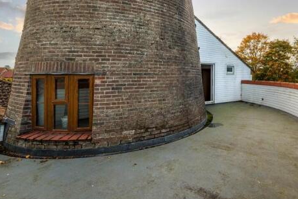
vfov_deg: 61.4
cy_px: 80
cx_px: 200
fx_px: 166
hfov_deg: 81.0
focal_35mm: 20
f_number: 9
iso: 160
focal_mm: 9.1
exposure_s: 1/250
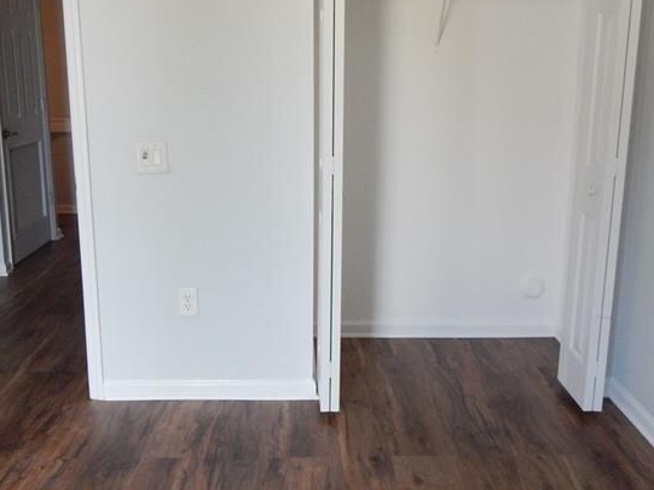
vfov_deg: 38.6
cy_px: 215
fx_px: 699
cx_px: 325
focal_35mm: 37
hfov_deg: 50.2
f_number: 3.1
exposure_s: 1/60
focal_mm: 4.5
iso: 400
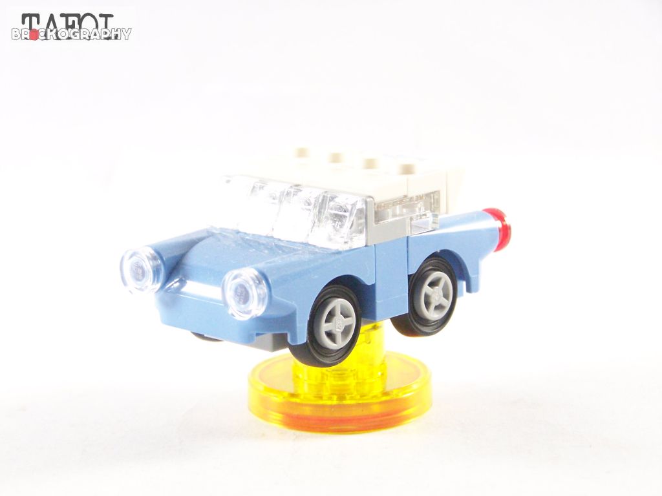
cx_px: 331
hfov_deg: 18.7
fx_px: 2008
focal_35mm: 105
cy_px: 248
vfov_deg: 14.1
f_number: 3.2
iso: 400
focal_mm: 17.5
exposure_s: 1/60
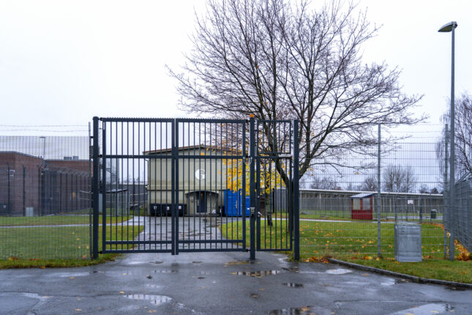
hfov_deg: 55.8
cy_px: 158
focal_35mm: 34
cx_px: 236
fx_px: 446
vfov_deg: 38.9
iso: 640
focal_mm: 34
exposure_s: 1/125
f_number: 4
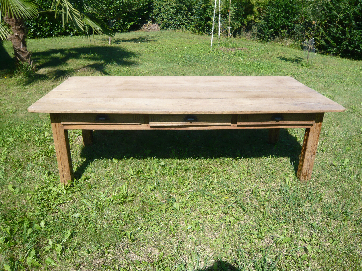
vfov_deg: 49.7
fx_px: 293
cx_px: 181
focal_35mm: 28
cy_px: 136
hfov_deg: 63.4
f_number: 8
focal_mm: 4.6
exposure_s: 1/125
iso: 100
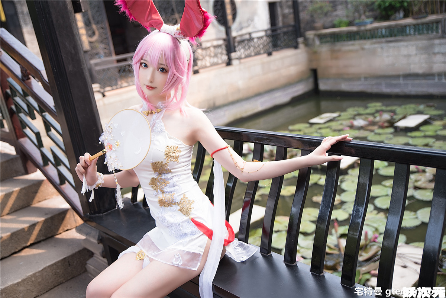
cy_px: 149
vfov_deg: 36.9
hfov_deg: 53.1
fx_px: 446
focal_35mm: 36
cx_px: 223
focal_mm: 36
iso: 100
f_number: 2.8
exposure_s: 1/200
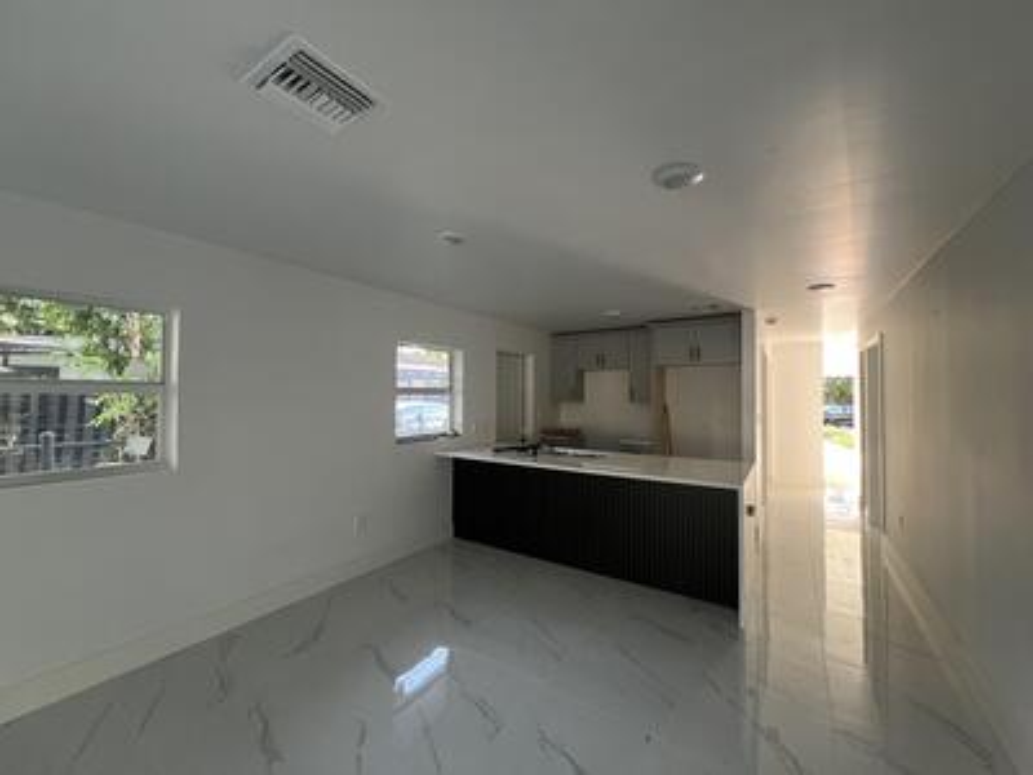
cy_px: 388
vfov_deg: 89.9
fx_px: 388
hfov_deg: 106.2
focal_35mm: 13
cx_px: 516
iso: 250
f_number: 1.8
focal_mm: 1.57
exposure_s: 1/96
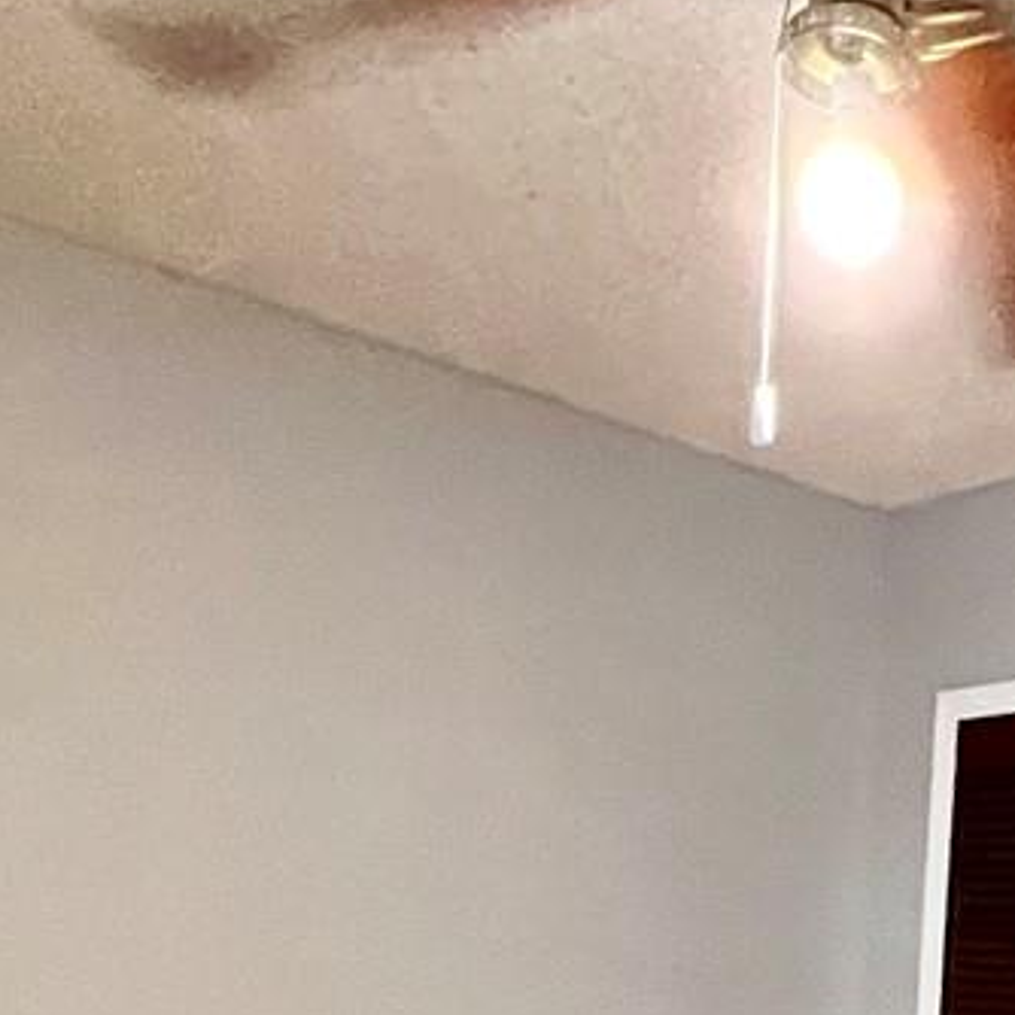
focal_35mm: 55
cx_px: 1061
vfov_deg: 24.1
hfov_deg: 28.7
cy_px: 1544
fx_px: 1825
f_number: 1.8
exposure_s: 1/60
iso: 640
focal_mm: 1.57
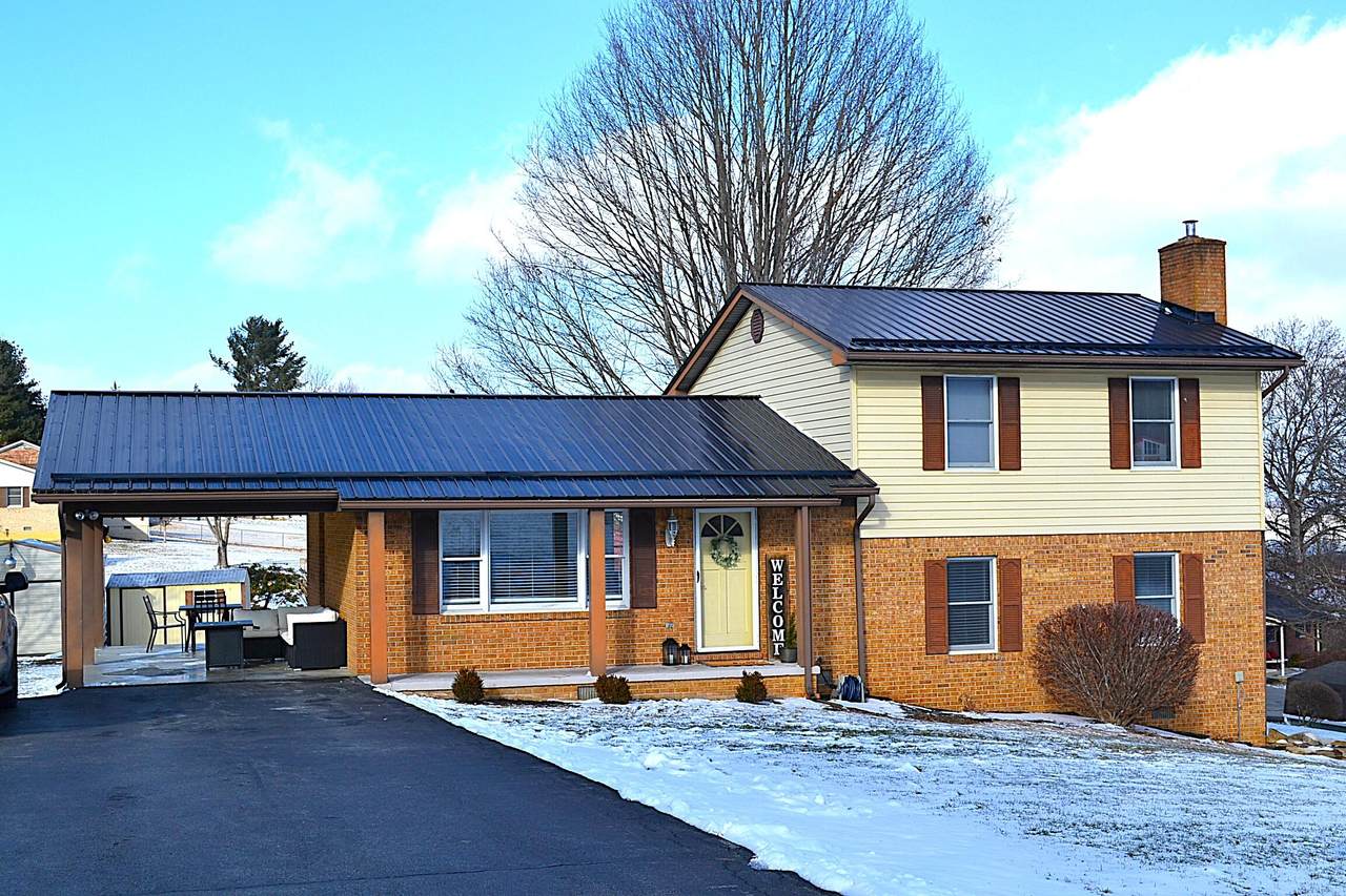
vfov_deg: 29.9
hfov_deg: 43.6
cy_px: 448
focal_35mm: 45
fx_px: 1682
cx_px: 673
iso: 100
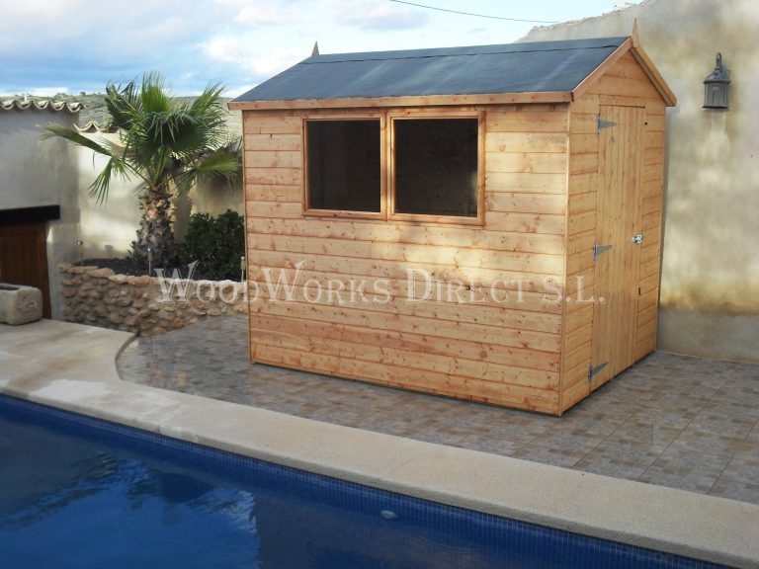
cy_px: 284
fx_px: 921
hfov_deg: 44.8
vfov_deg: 34.3
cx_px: 380
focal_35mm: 42
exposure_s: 1/350
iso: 100
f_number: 3.6
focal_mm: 7.5
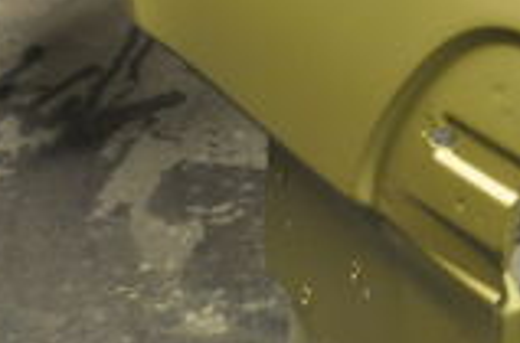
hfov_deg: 15.4
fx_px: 1915
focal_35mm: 133
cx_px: 317
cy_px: -309
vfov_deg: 9.6
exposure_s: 1/60
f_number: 4
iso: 800
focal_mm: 22
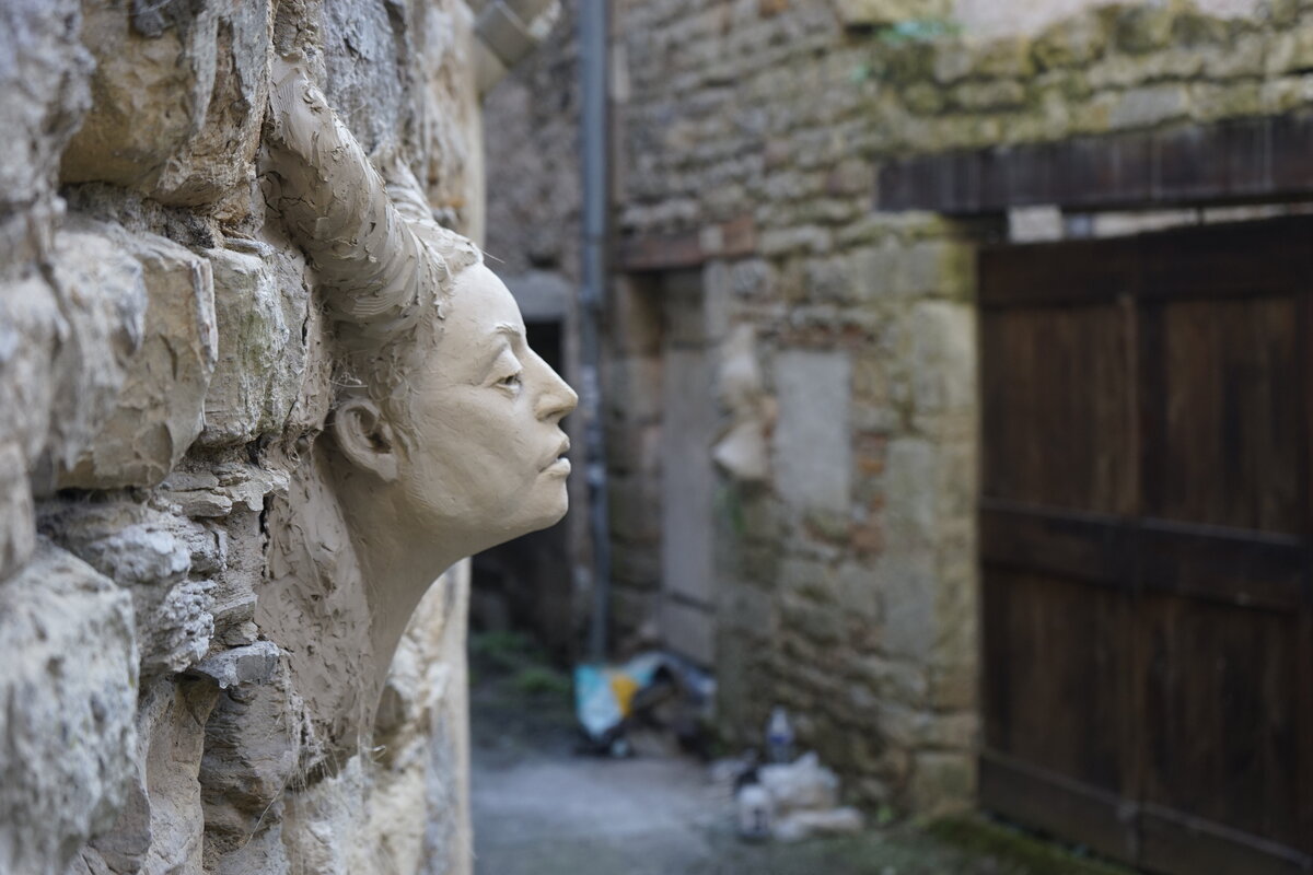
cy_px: 438
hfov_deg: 41.1
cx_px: 656
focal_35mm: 48
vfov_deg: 28.1
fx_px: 1751
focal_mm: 48
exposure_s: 1/160
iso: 500
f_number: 4.5
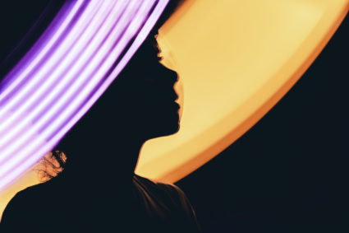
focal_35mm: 135
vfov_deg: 10.2
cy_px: 116
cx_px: 174
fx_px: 1308
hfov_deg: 15.2
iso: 125
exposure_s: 3.2
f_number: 13
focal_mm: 135
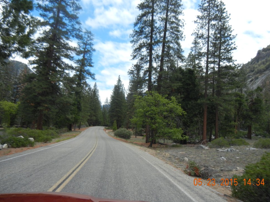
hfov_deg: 56.8
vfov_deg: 44.2
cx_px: 138
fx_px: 250
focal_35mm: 32
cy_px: 97
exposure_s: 1/295
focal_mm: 5.4
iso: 160
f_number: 7
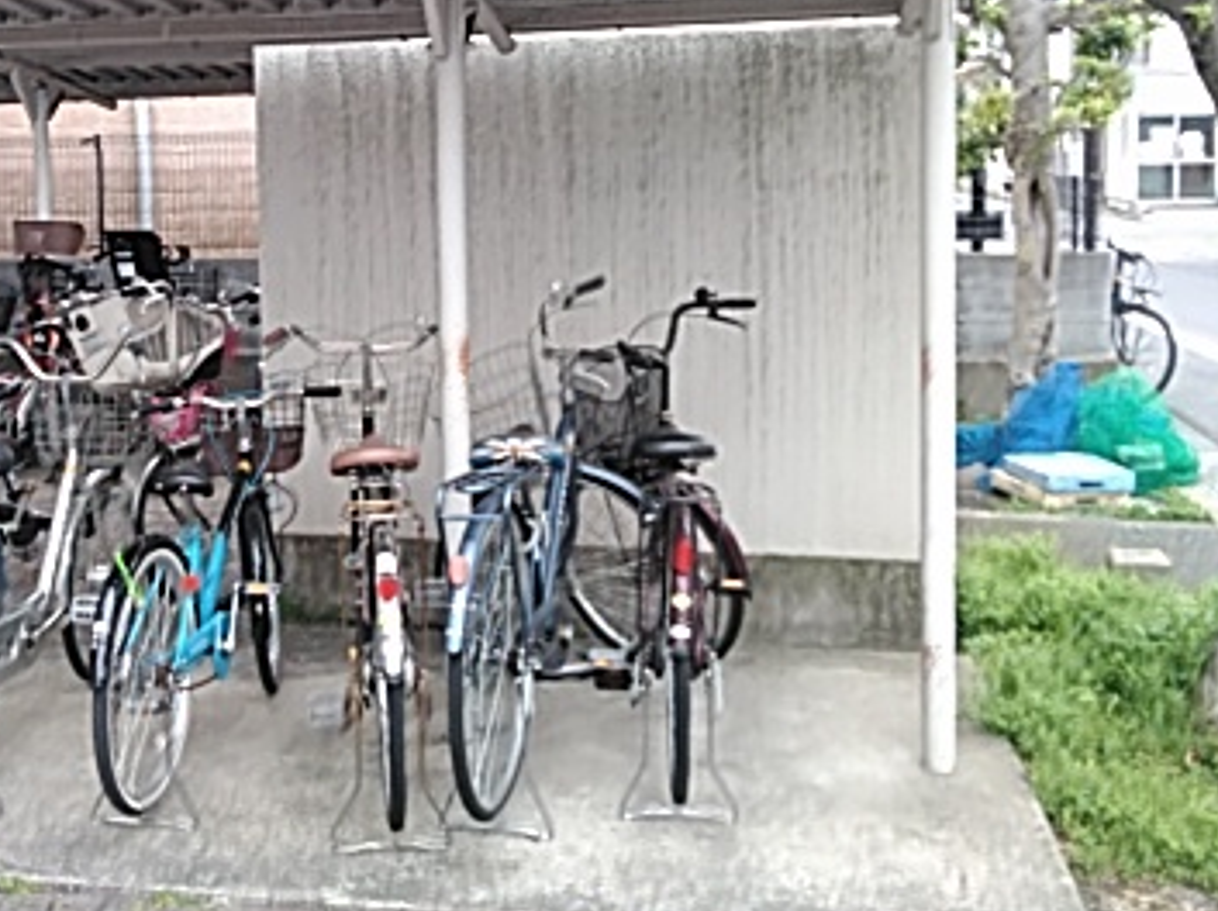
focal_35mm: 49
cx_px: 393
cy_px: 280
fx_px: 1722
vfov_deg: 29.4
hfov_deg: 38.4
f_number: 2.2
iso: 129
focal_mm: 3.46
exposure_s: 1/125
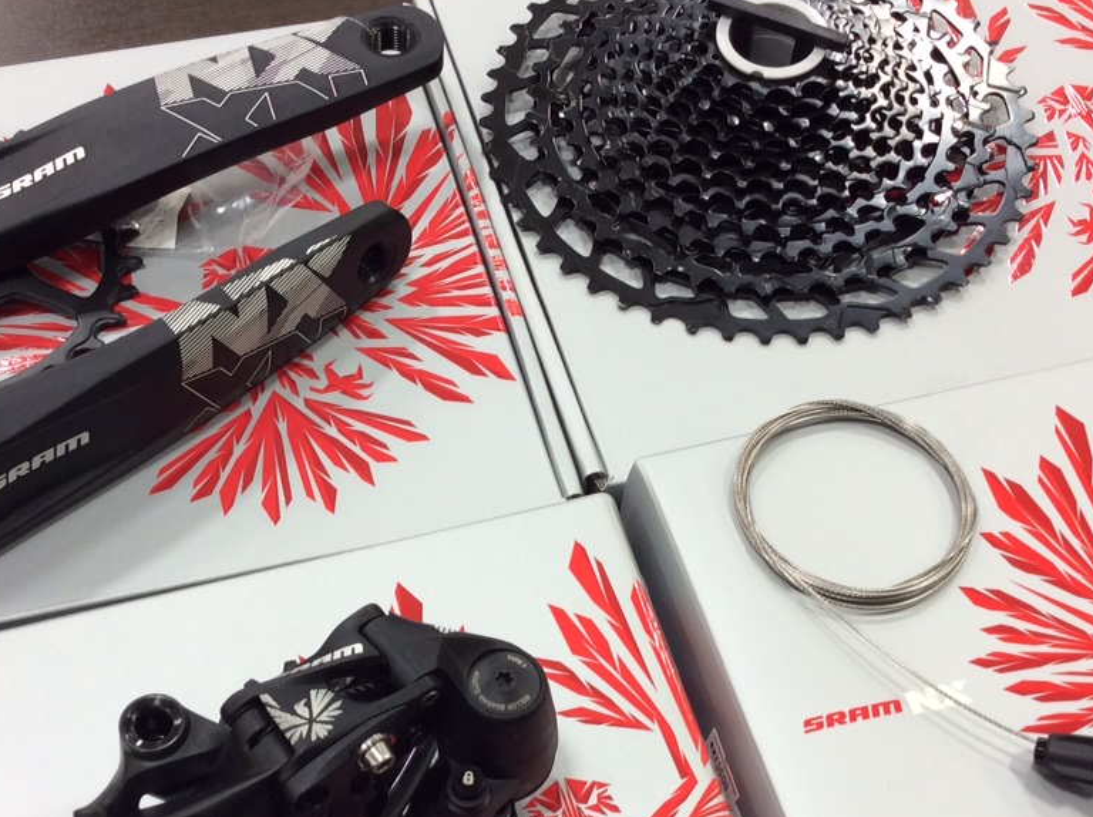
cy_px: 524
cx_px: 517
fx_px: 1703
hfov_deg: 35.6
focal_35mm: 54
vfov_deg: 26.9
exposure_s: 1/24
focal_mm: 3.3
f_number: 2.4
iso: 32
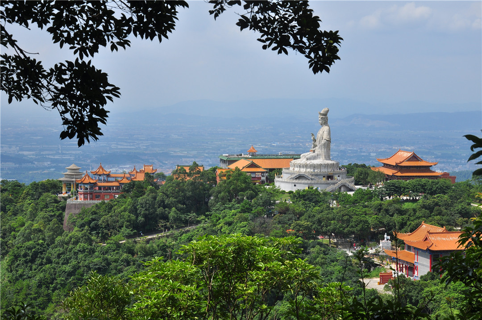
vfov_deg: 17.4
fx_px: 1043
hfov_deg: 26.0
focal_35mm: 78
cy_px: 160
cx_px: 241
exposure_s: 1/250
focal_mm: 52
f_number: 13
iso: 200
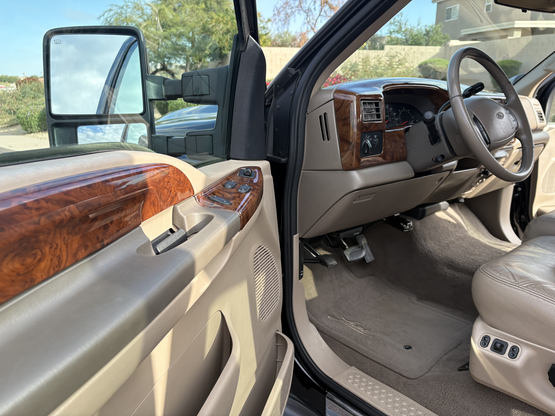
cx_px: 278
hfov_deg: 67.3
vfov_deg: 53.1
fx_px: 417
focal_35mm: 26
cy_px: 208
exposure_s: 1/635
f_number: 1.6
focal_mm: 5.96
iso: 64
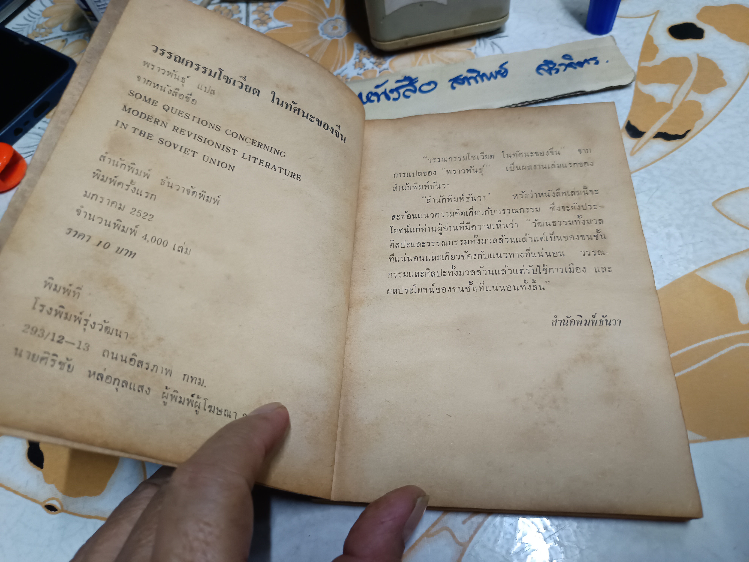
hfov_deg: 71.6
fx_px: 519
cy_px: 281
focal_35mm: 24
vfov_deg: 56.8
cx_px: 374
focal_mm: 5.31
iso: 1009
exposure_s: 1/33.3
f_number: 1.7
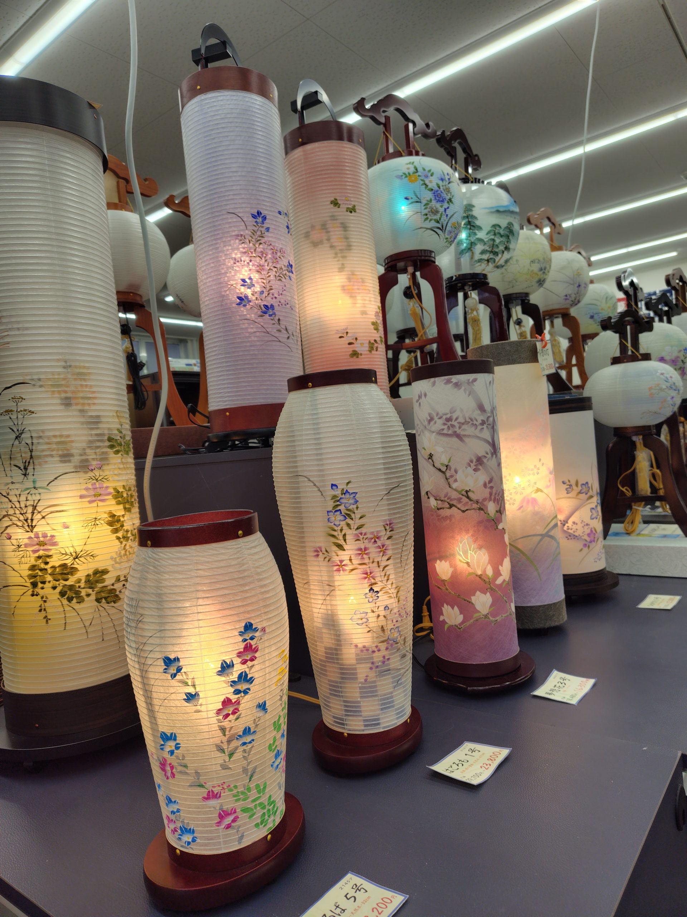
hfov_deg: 58.9
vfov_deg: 73.9
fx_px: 609
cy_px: 458
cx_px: 344
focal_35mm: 23
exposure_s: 1/120
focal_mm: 5.6
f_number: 1.9
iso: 54
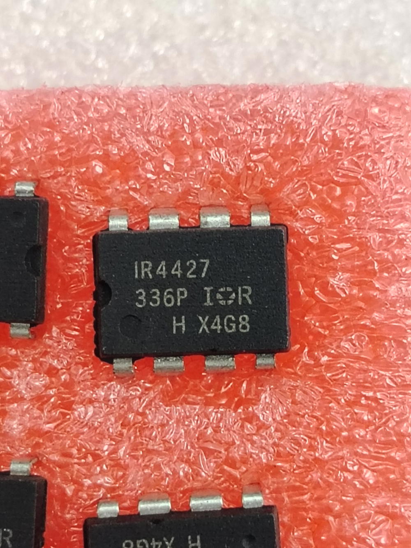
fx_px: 1741
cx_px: 206
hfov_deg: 13.5
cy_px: 274
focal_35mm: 110
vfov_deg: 17.9
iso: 878
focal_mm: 5.25
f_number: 1.75
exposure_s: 1/33.3
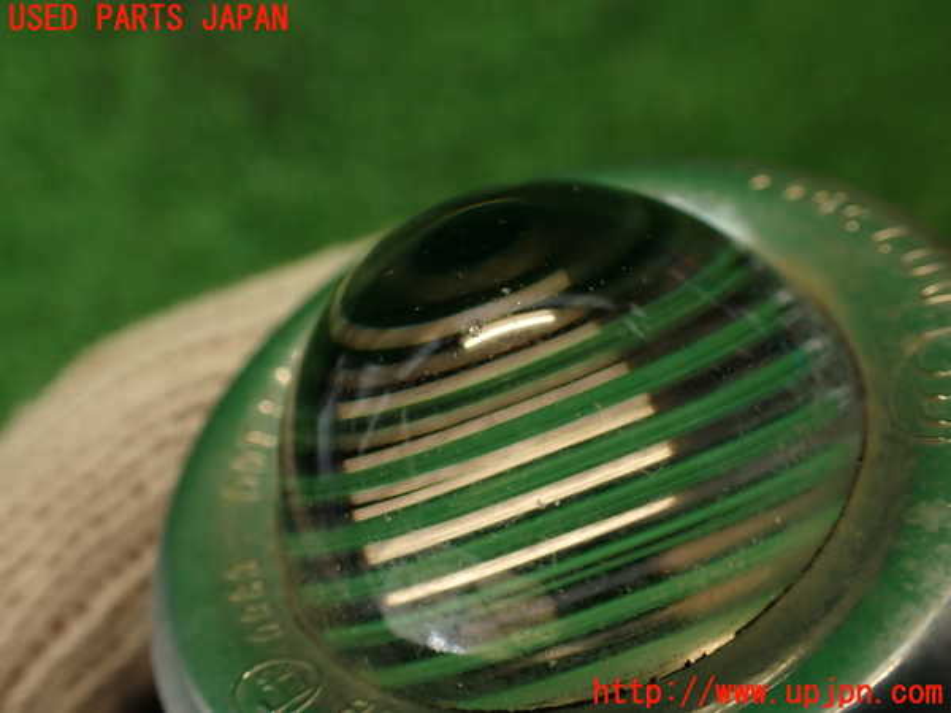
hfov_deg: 56.8
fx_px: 879
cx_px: 476
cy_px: 356
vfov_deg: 44.2
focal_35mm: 32
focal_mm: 5.79
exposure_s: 1/60
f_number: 2.4
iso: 200
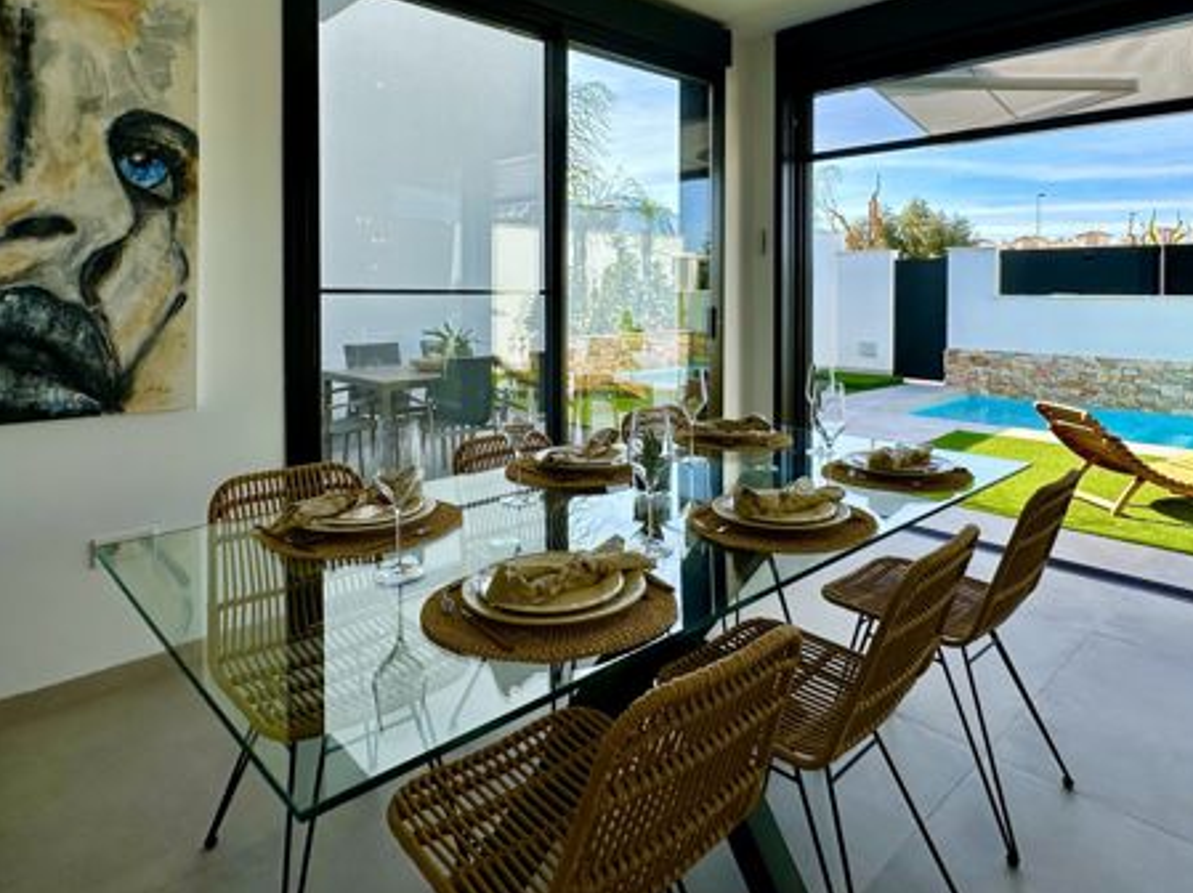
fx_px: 758
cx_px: 634
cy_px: 306
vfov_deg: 59.7
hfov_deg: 76.3
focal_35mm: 22
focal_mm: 2.22
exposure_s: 1/769
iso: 40
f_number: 2.2
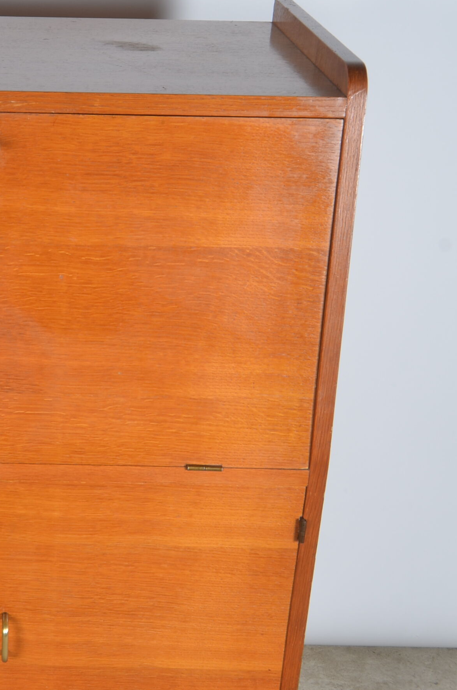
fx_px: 1434
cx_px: -9
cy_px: 322
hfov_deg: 17.6
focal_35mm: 75
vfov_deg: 27.0
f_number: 11
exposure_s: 1/125
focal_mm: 24
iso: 100
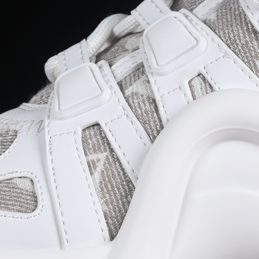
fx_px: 2980
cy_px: 70
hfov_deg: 5.0
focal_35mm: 352
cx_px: 261
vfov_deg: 5.0
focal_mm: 50
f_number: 8
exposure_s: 1/80
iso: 160
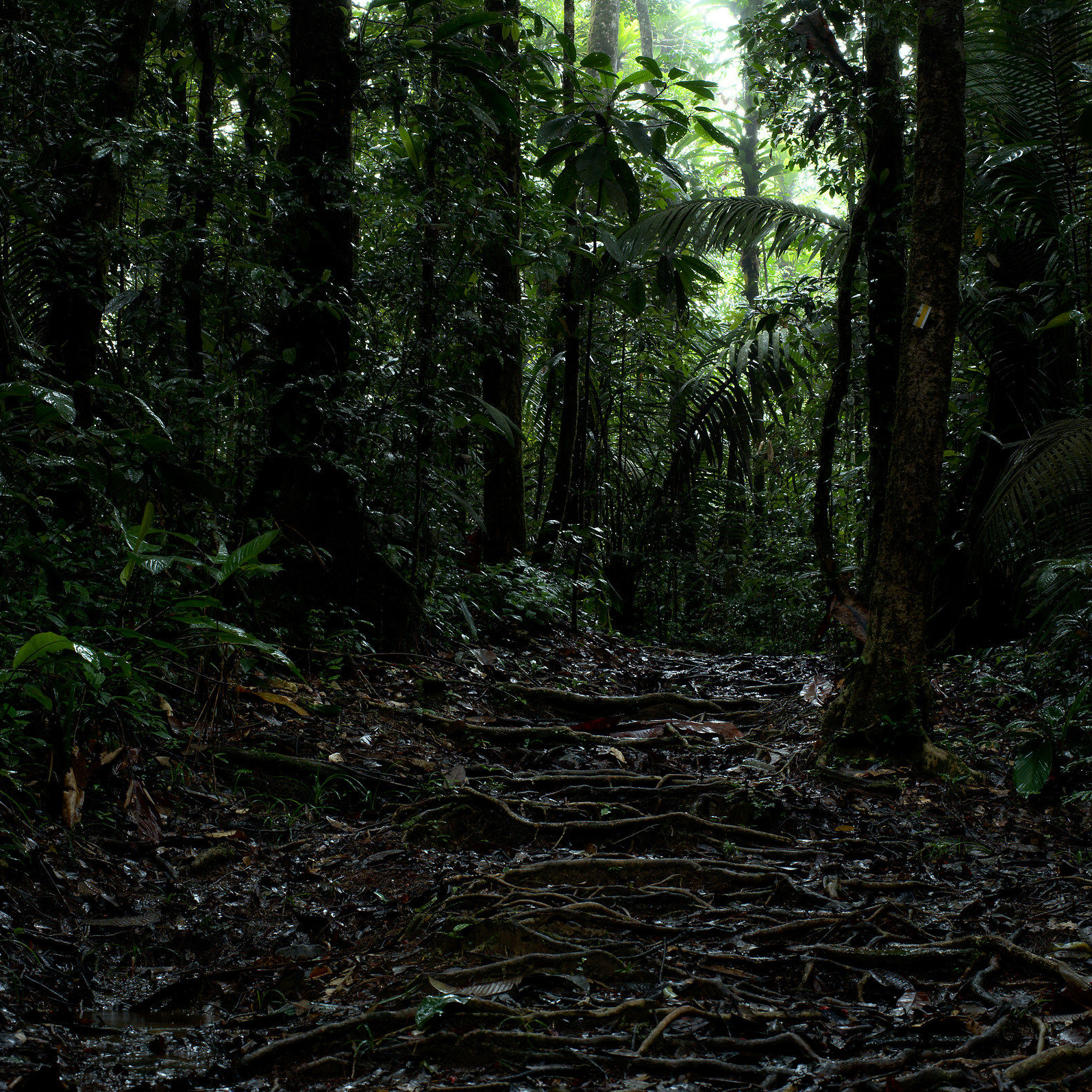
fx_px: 2284
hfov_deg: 26.9
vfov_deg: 26.9
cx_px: 545
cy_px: 463
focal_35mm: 64
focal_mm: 50
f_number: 11
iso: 400
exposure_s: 1/8
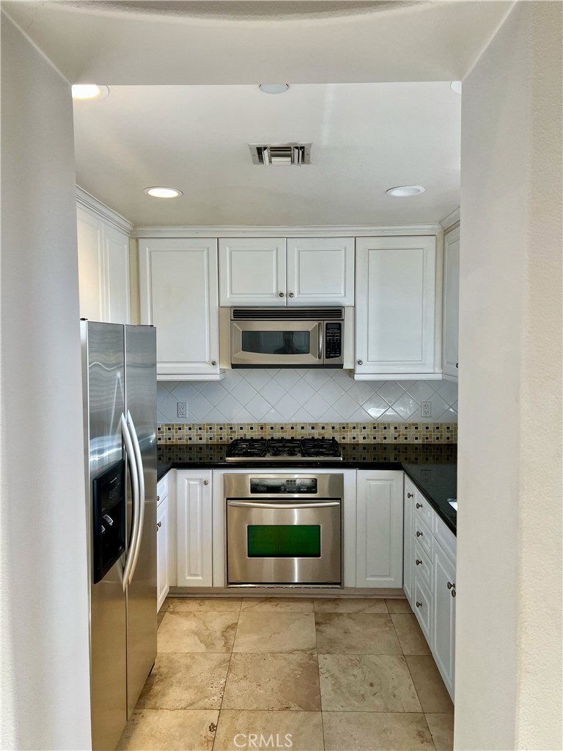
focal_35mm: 26
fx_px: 564
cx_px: 282
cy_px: 376
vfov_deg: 67.3
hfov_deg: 53.1
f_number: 1.5
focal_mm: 5.7
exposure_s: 1/120
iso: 40
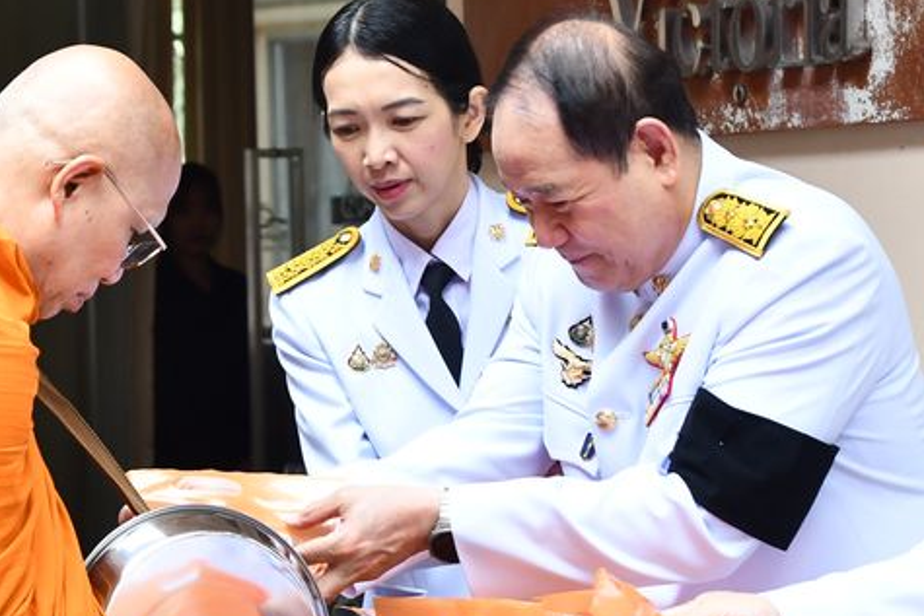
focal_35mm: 168
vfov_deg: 8.2
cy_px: 436
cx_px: 428
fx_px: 4313
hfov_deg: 12.2
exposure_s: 1/160
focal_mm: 52
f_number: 6.3
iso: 1000
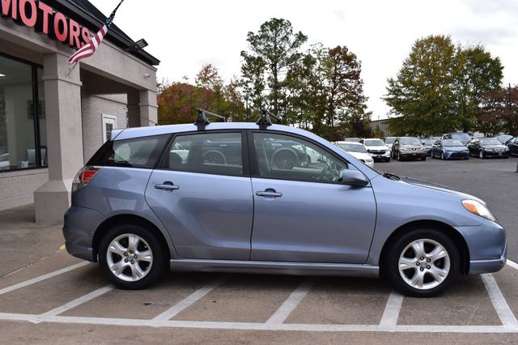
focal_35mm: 30
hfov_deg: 62.0
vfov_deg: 43.6
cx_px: 259
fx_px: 431
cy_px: 172
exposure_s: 1/200
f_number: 10
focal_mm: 20
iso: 400
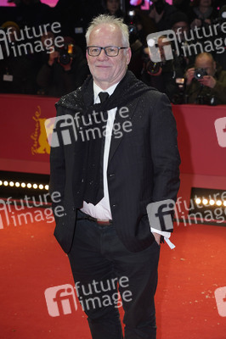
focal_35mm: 71
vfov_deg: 28.5
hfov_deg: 19.2
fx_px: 670
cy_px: 170
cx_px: 113
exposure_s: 1/160
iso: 640
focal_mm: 71
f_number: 5.6
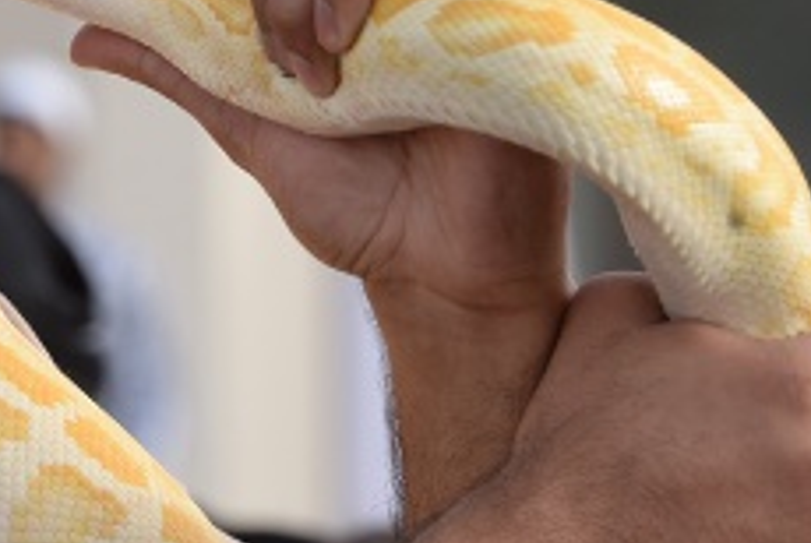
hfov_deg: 4.0
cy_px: -106
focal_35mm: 520
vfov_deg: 2.6
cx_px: -53
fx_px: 11729
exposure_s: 1/250
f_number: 11
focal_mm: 200
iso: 400
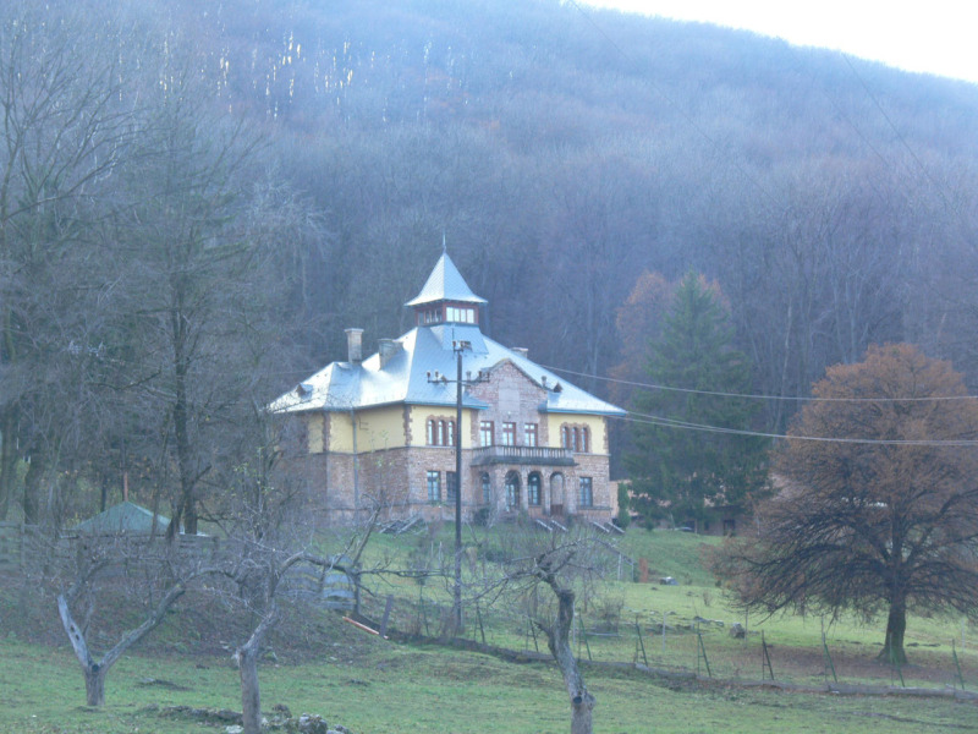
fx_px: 3447
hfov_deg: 16.1
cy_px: 367
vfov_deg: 12.1
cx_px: 489
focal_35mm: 122
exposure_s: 1/30
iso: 100
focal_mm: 25.8
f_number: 5.6
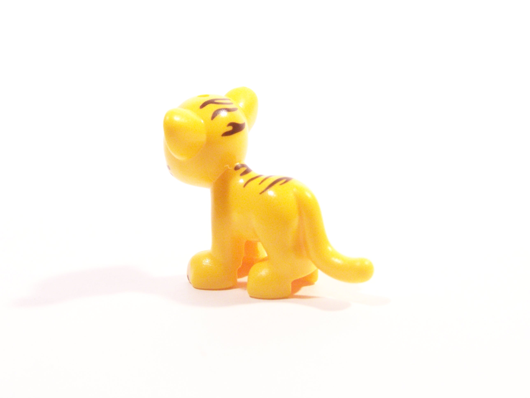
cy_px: 199
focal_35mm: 82
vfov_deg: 18.0
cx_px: 265
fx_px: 1255
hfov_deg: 23.8
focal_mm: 13.7
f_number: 3.6
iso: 400
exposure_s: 1/30
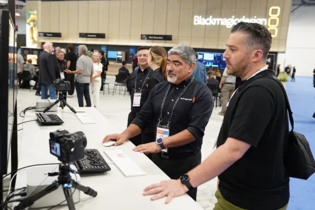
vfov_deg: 37.9
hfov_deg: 54.4
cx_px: 158
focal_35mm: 35
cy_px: 105
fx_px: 306
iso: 3200
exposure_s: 1/125
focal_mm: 35
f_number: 3.5
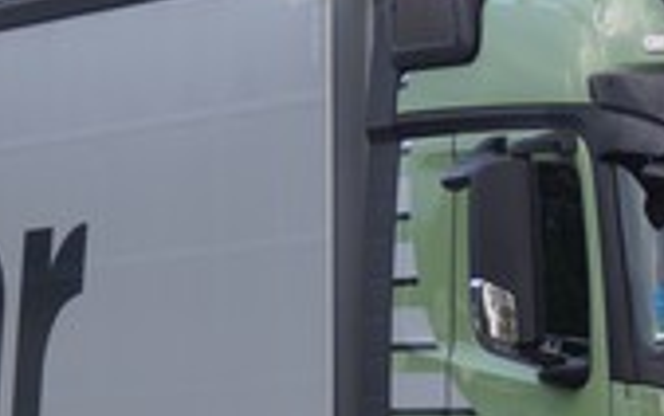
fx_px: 6557
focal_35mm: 362
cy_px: 500
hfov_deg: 5.8
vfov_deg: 3.6
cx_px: 523
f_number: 4.5
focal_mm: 50
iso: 100
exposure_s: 1/80
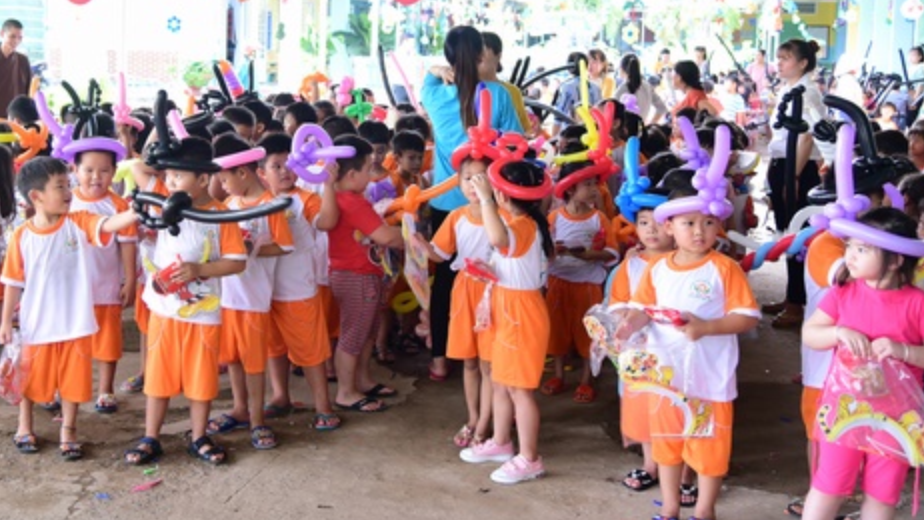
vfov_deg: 21.2
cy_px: 115
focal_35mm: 56
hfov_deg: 36.8
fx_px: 1372
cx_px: 310
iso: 500
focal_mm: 38
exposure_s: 1/80
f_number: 4
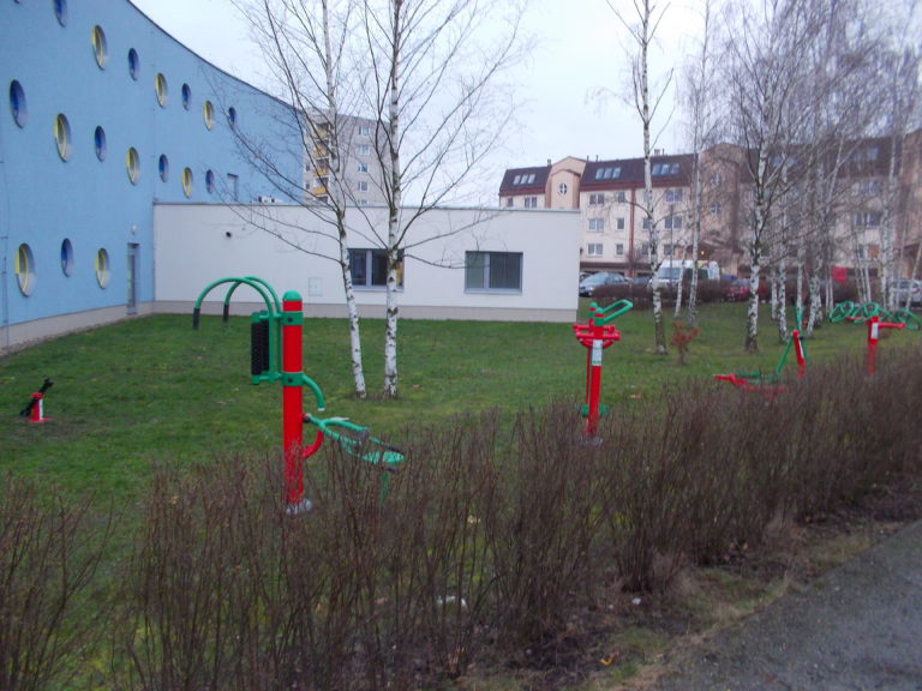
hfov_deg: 61.7
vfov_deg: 48.2
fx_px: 772
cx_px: 461
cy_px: 346
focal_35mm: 29
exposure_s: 1/25
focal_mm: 4.1
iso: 160
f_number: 3.3
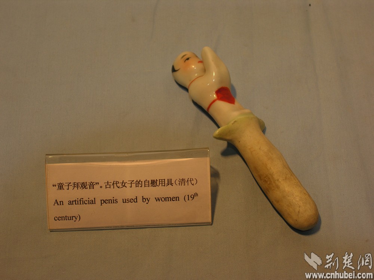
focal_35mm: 85
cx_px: 187
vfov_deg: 17.4
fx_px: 918
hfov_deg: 23.0
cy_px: 140
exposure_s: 1/14.7
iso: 50
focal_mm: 21.6
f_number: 4.9
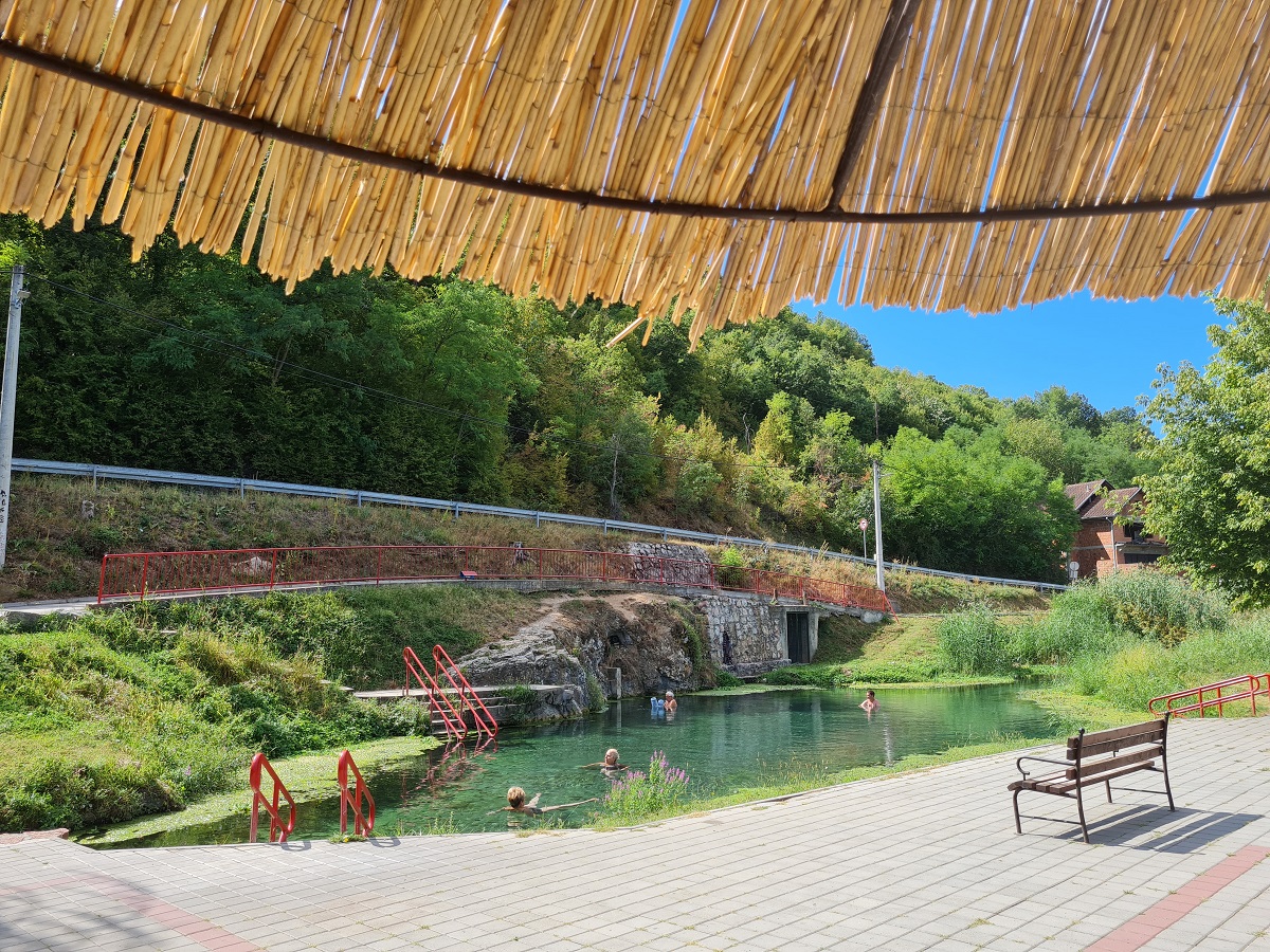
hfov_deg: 67.3
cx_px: 635
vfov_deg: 53.1
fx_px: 954
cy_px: 476
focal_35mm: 26
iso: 50
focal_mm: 5.4
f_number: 1.8
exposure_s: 1/1288
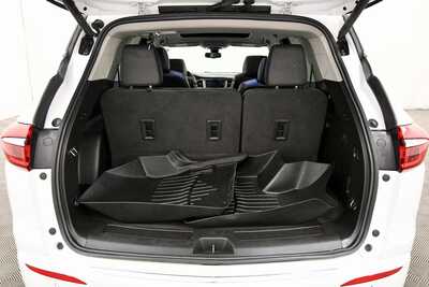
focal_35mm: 30
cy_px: 144
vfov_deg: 43.6
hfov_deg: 61.9
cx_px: 214
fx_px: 358
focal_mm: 20
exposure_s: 1/100
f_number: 5.6
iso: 3200
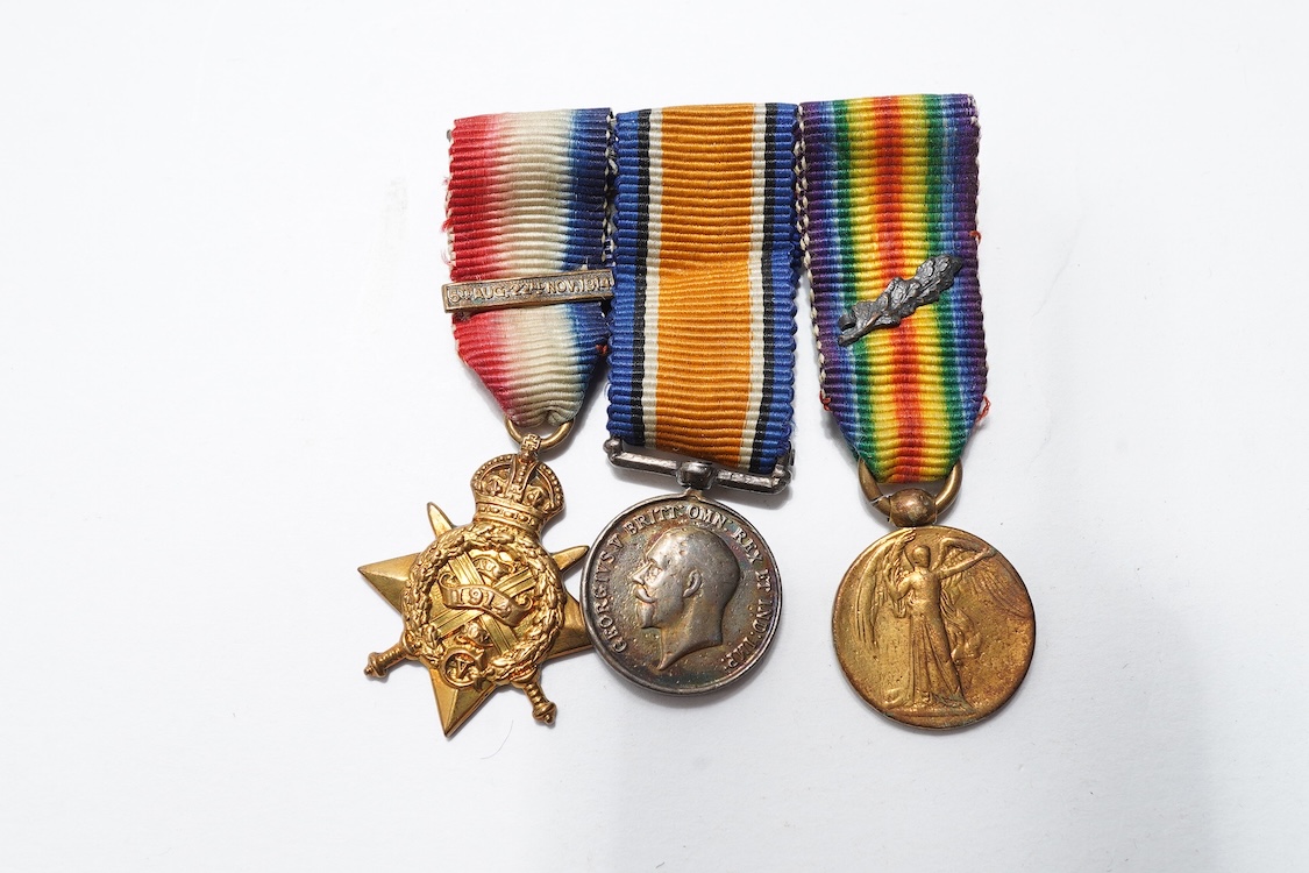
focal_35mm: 45
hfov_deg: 43.6
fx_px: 1636
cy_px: 436
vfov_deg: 29.9
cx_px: 654
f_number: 18
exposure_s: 1/100
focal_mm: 30
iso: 100
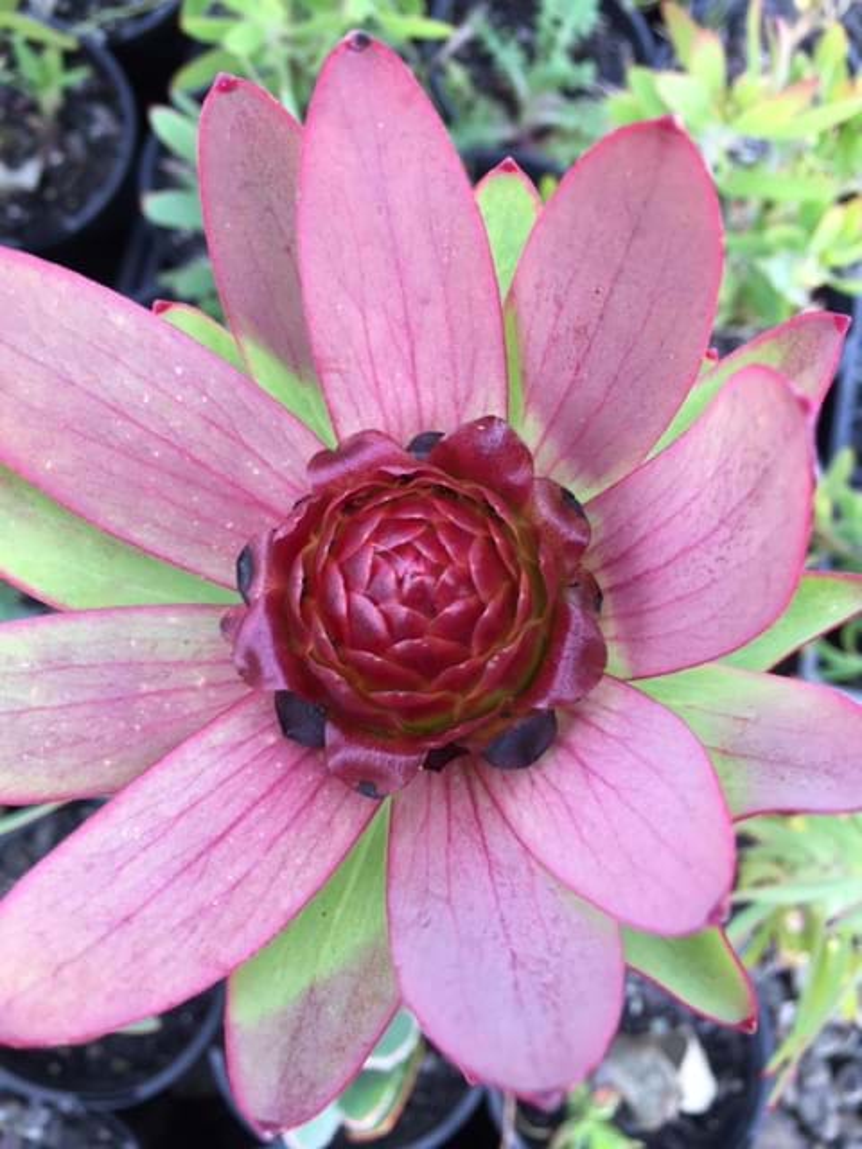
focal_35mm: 29
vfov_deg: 61.7
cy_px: 574
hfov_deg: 48.2
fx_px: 963
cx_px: 431
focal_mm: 4.15
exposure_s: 1/100
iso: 32
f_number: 2.2
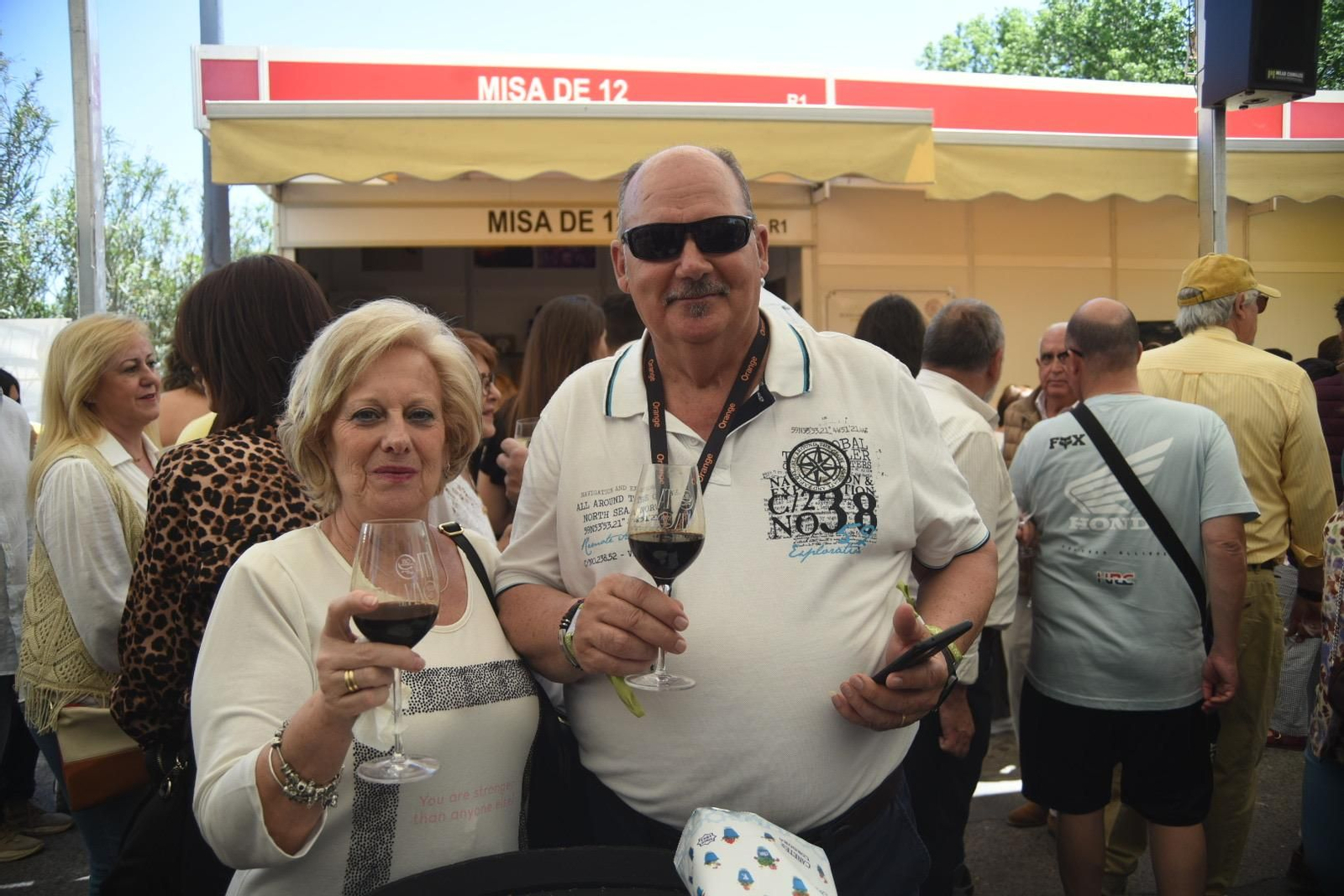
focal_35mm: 29
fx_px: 1083
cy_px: 448
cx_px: 672
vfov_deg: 45.0
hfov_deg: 63.7
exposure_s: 1/320
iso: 160
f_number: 5.6
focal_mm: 29
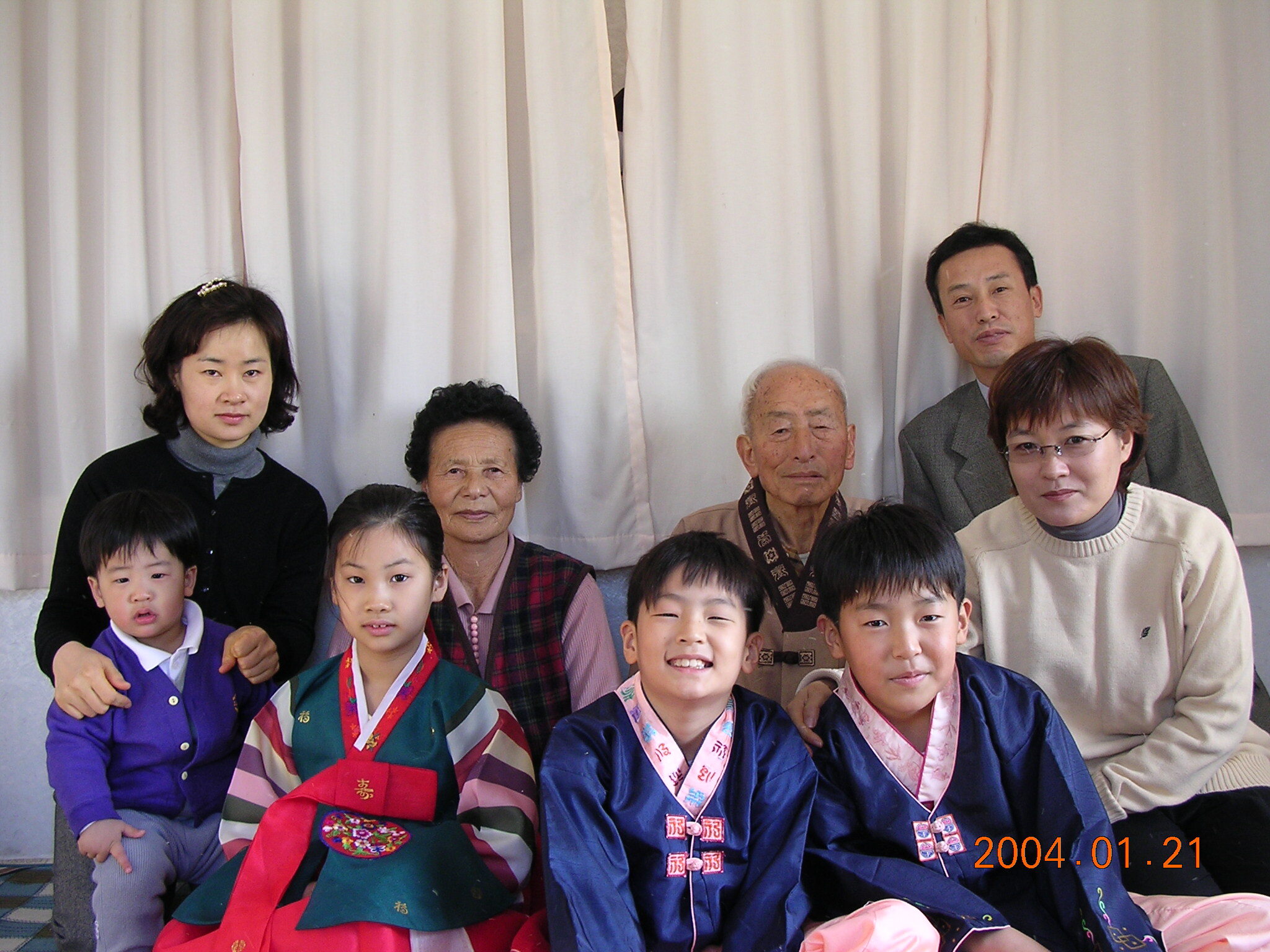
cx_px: 635
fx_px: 1394
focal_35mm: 38
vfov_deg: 37.7
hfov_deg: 49.0
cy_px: 476
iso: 100
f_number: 2.8
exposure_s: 1/25.2
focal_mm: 5.8
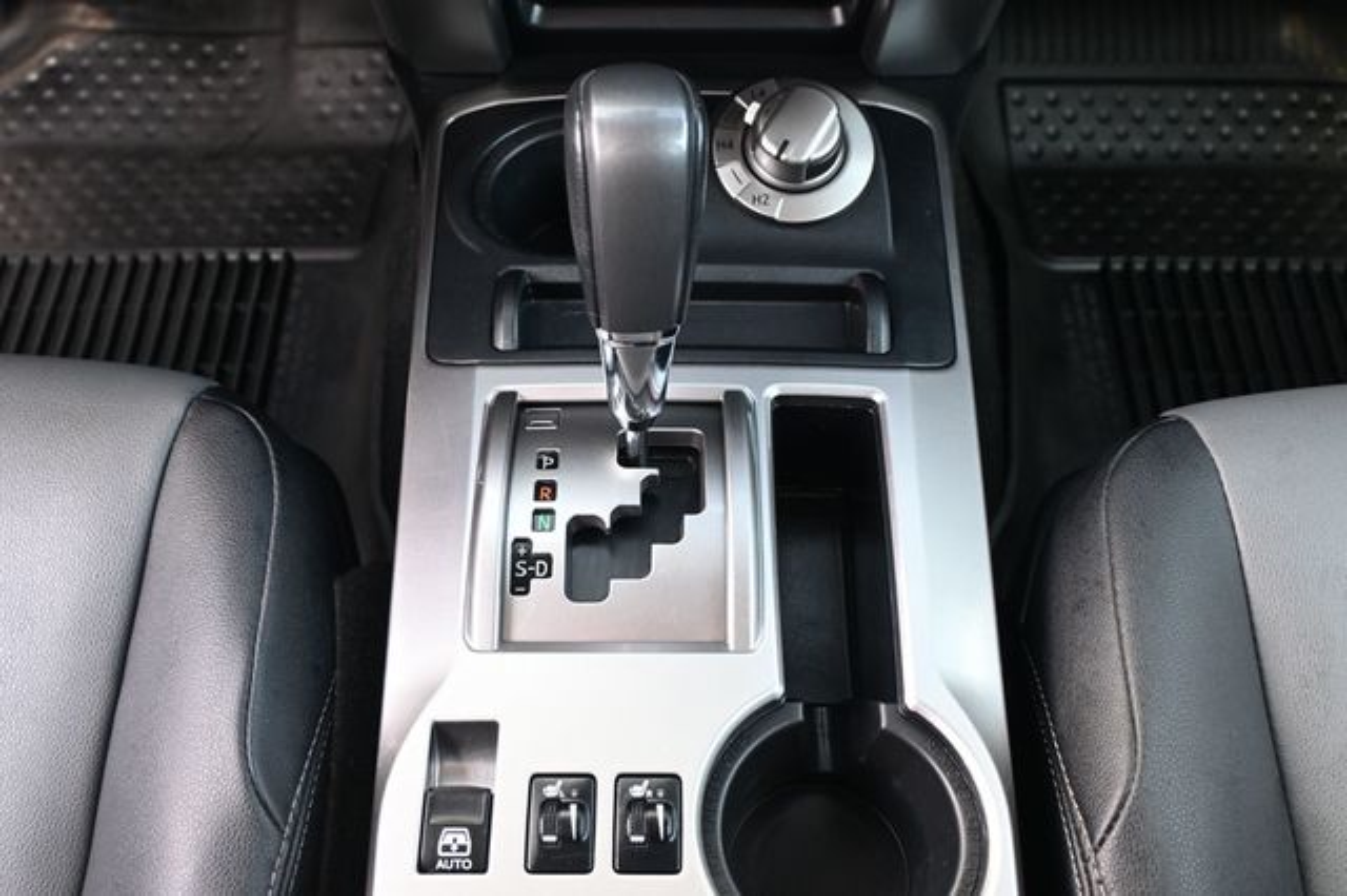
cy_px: 448
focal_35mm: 33
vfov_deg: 39.9
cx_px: 674
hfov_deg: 57.2
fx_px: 1234
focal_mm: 22
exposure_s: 1/125
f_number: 4
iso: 1250
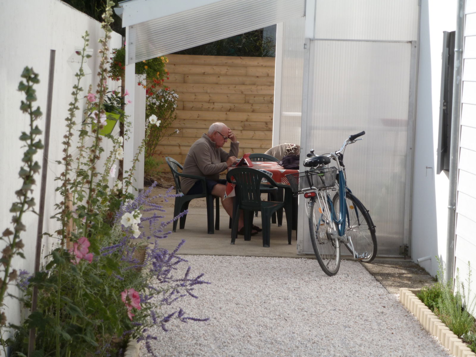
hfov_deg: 16.3
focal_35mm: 121
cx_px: 238
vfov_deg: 12.2
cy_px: 178
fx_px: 1664
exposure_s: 1/320
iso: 100
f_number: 5.1
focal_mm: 21.7
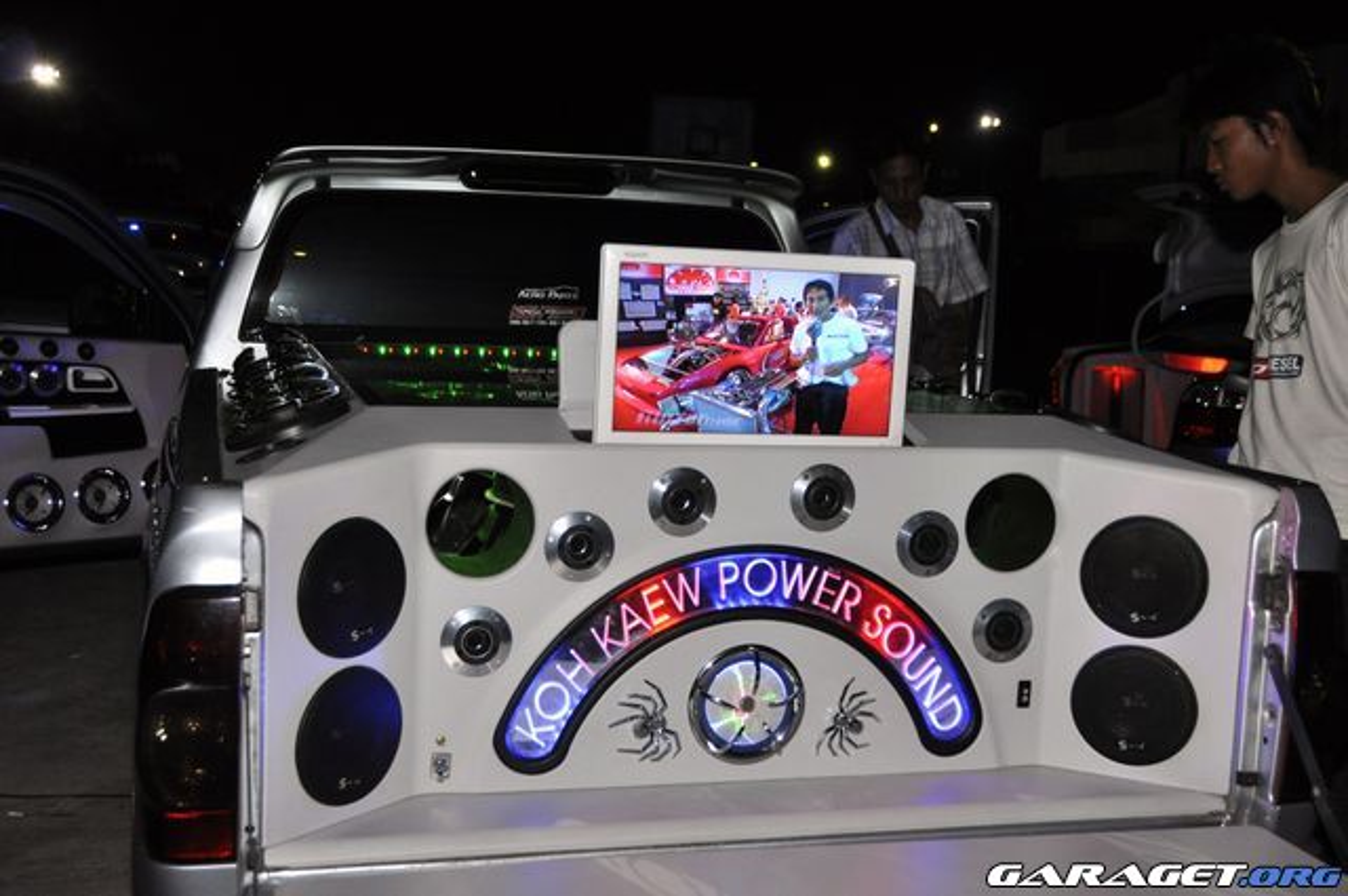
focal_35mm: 42
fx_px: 1571
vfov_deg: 31.8
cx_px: 674
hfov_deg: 46.5
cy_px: 448
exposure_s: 1/60
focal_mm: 28
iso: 800
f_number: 4
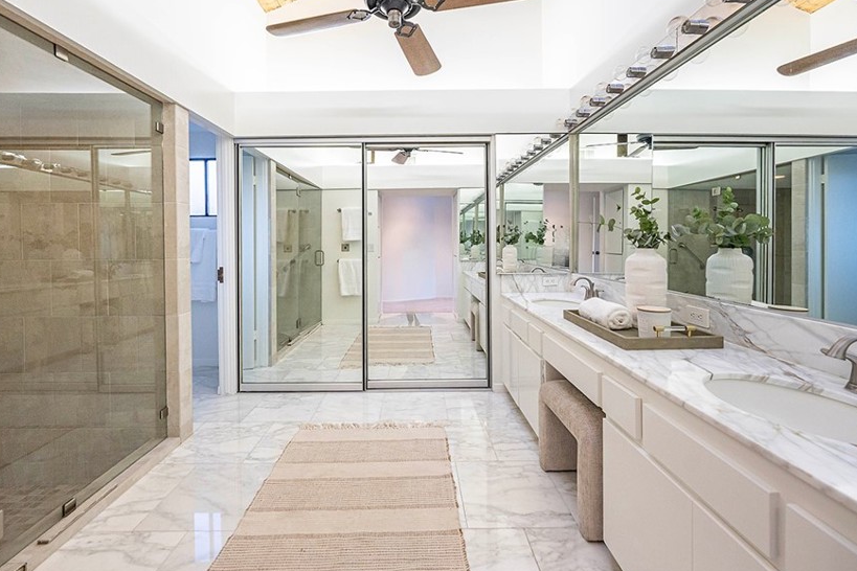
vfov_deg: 76.9
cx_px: 421
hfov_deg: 100.4
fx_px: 357
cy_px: 247
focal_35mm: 15
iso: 1000
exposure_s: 1/60
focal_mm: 12
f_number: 5
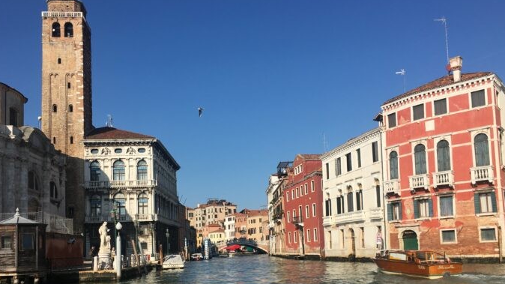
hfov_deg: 55.3
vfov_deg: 32.3
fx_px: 482
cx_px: 247
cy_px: 207
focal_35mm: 36
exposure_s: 1/2404
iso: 25
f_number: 2.2
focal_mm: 4.15
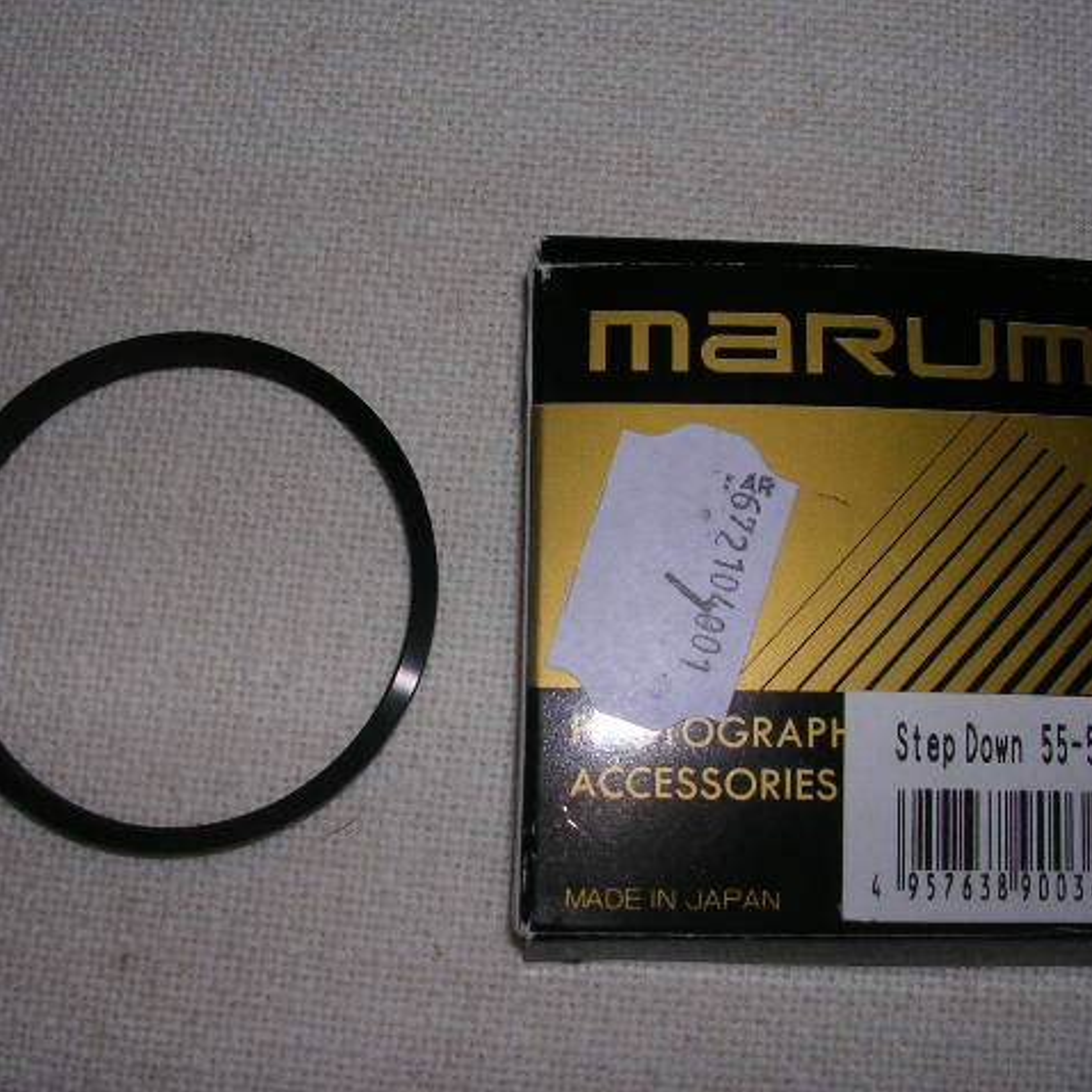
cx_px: 544
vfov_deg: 37.6
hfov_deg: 37.6
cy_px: 546
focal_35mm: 45
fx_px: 1606
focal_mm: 5.8
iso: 50
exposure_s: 1/60.1
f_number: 5.6
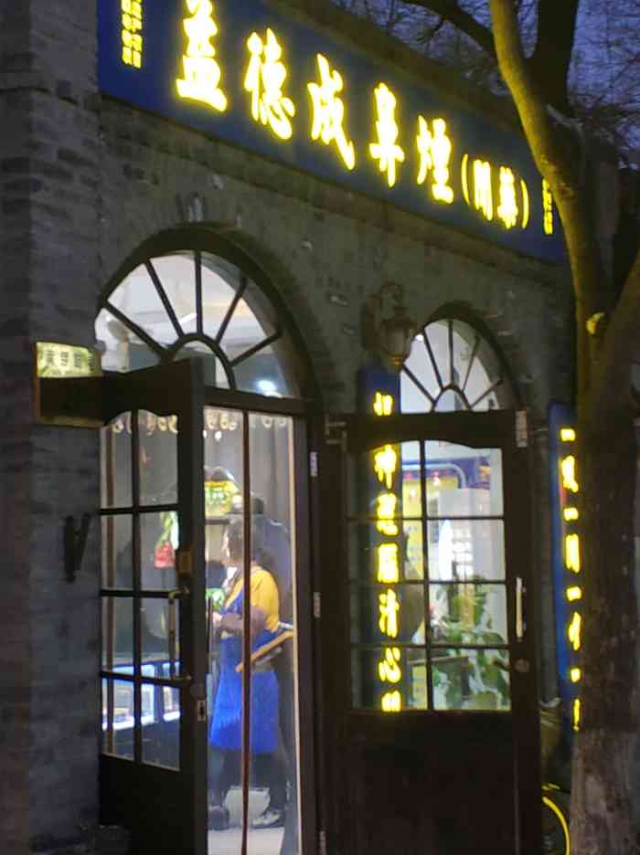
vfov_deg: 65.4
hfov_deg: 51.3
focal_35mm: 27
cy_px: 428
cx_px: 320
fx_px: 667
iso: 399
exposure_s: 1/20
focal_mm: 3.82
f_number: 1.8
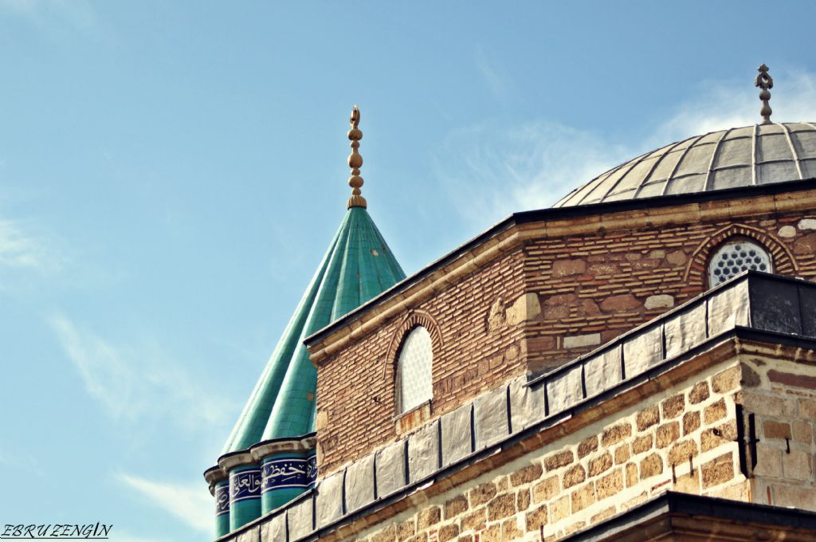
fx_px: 2649
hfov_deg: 17.5
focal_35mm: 117
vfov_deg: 11.7
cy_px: 271
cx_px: 408
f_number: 5
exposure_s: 1/1000
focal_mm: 78
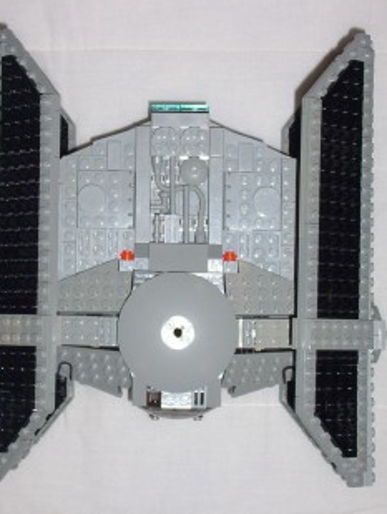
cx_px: 176
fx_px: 1560
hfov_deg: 14.1
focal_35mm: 105
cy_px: 259
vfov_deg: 18.7
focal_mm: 10.76
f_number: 3.62
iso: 140
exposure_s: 1/93.2
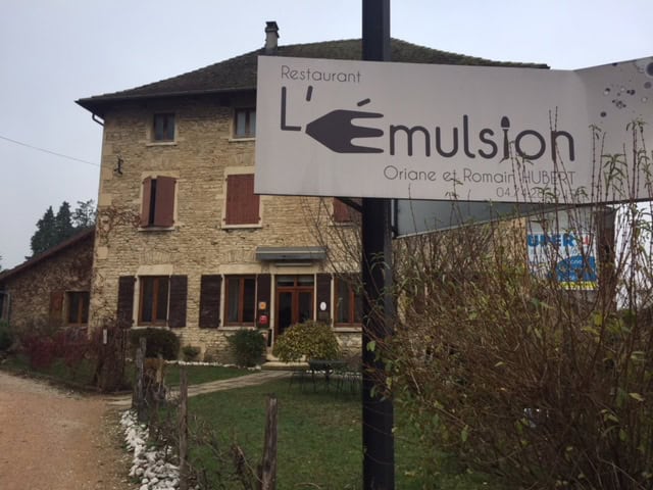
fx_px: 547
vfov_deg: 48.2
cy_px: 245
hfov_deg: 61.7
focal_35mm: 29
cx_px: 326
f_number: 2.2
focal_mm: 4.2
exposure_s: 1/942
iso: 32
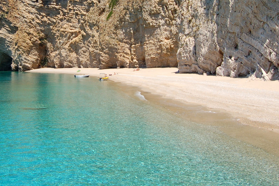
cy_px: 32
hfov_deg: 38.4
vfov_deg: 25.9
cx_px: 90
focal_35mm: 51
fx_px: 395
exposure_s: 1/400
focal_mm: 18
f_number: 10
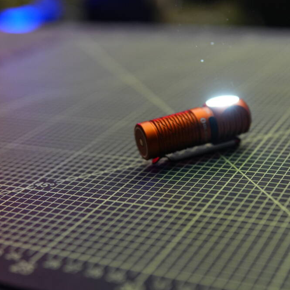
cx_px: 192
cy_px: 142
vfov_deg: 29.1
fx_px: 559
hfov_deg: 28.9
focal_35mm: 59
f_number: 2
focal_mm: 30
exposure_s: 1/160
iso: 1600
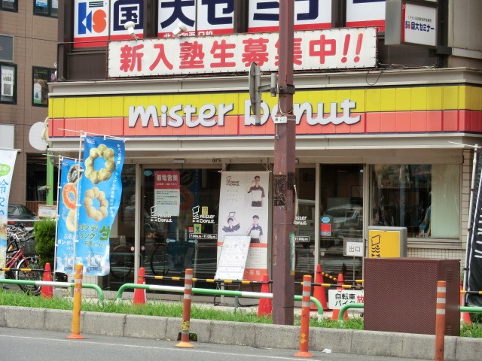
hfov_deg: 16.0
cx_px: 241
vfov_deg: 12.0
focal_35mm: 123
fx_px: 1713
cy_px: 180
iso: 80
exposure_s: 1/320
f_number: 5.2
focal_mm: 22
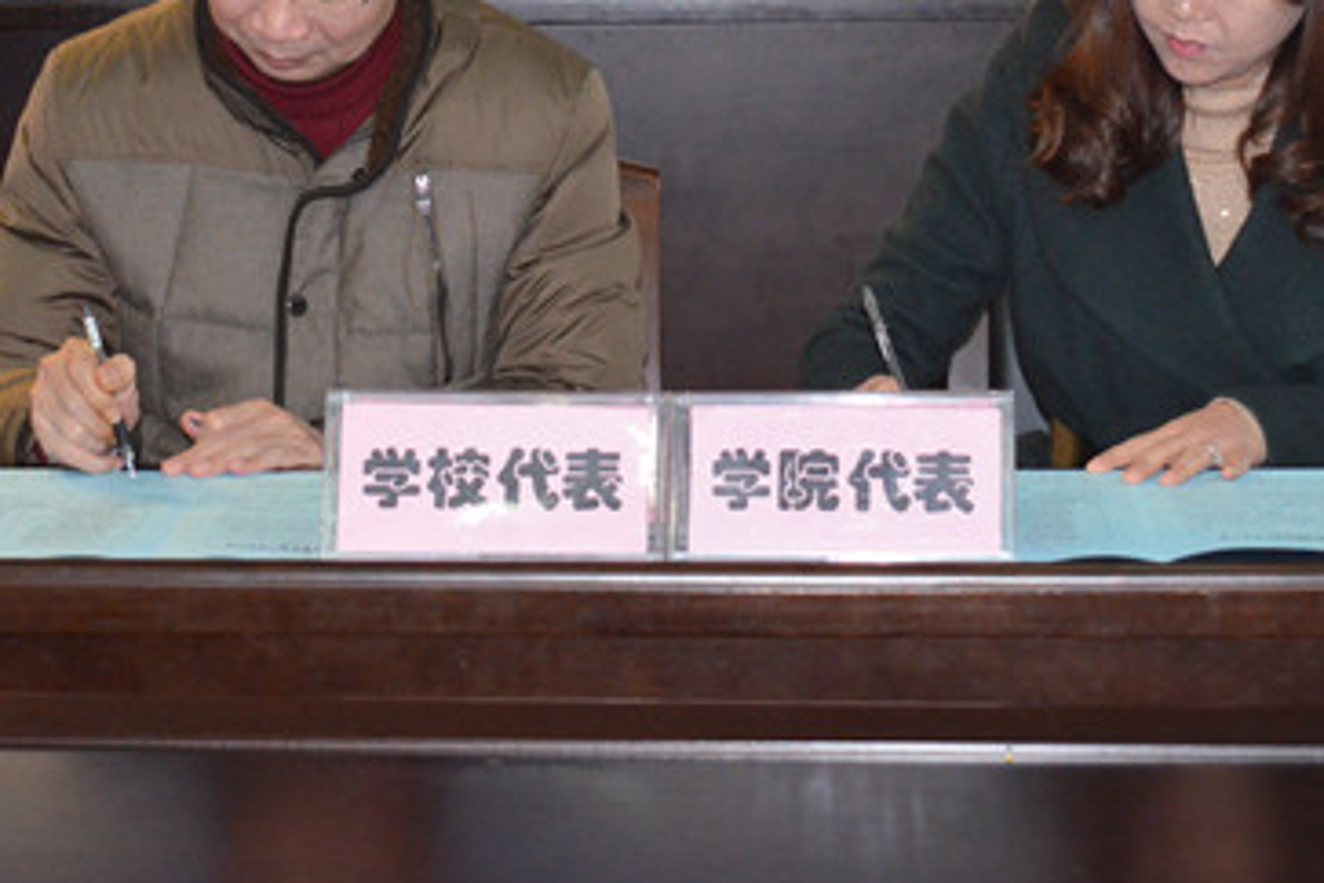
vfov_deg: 12.5
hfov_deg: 18.8
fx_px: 4008
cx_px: 649
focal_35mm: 109
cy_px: 161
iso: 3200
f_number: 5
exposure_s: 1/60
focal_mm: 44
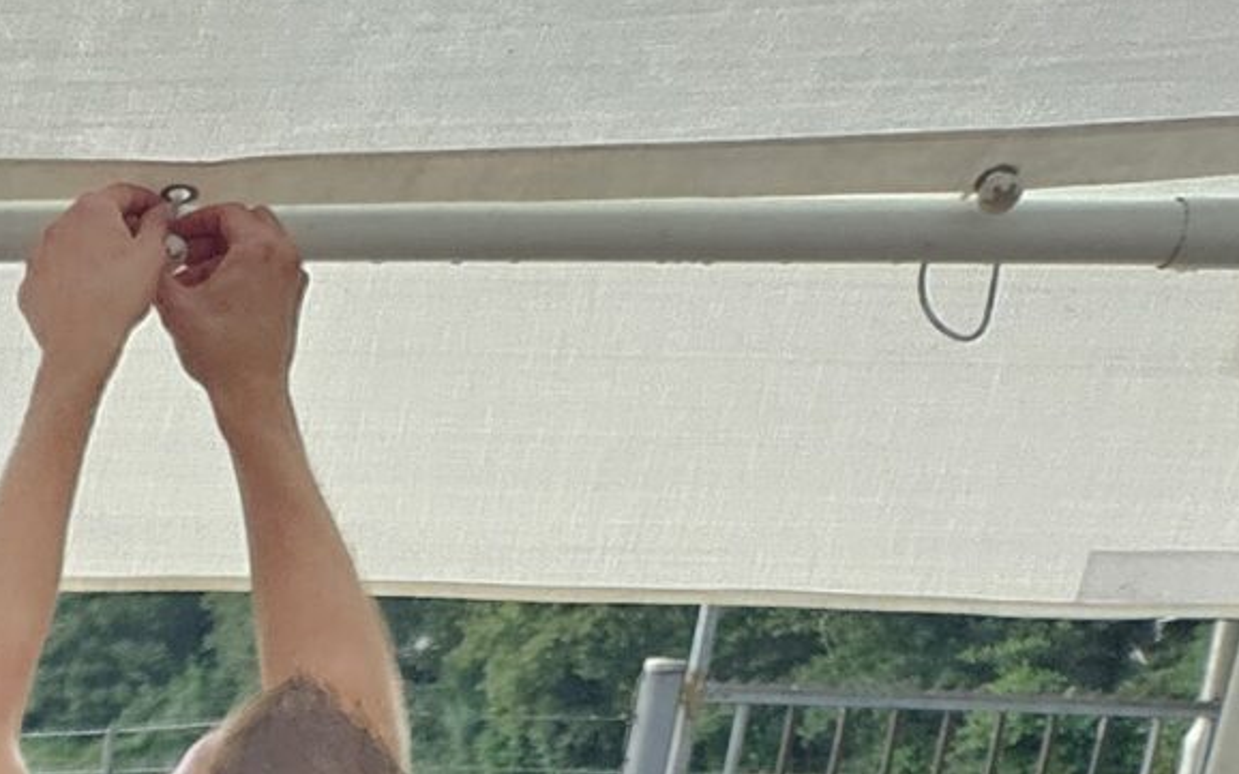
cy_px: 2030
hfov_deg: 15.5
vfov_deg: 10.1
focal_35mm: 108
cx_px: -1213
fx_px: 3646
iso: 320
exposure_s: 1/100
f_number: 1.8
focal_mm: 5.4
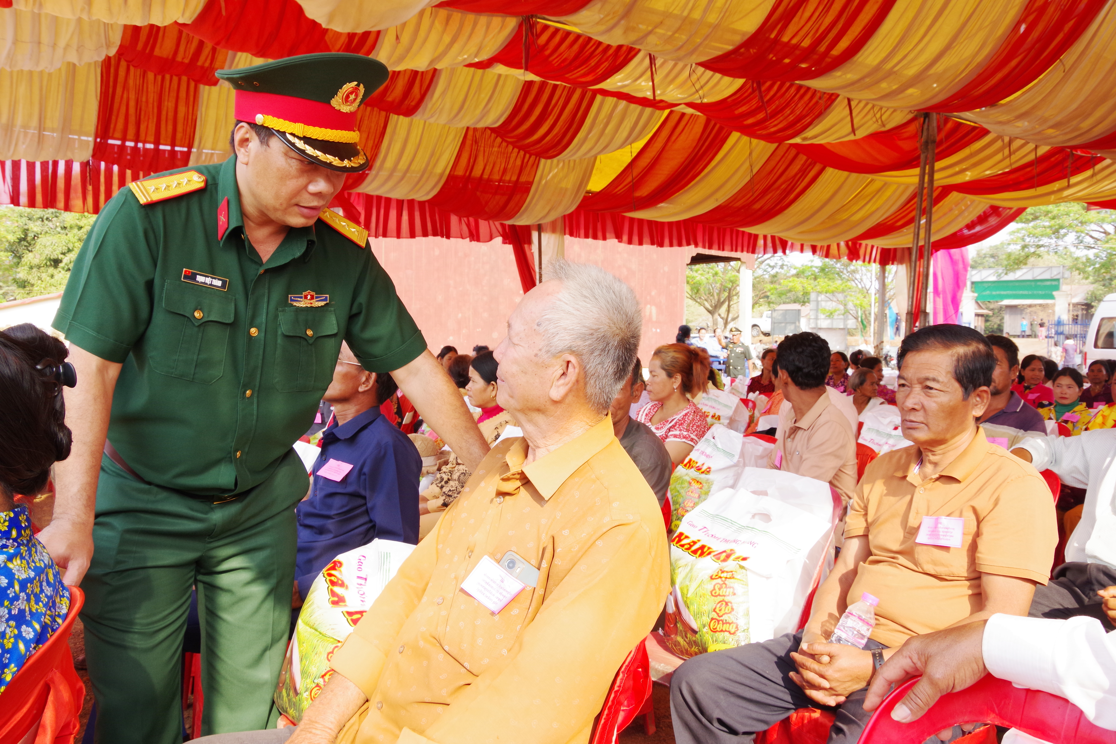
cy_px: 372
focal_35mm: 31
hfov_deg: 60.3
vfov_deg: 42.3
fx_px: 961
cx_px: 558
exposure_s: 1/80
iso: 400
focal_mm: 21
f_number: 9
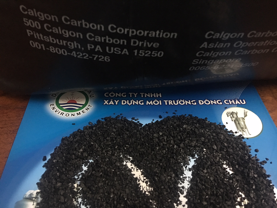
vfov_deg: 48.2
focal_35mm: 29
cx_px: 138
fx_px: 232
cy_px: 104
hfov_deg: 61.7
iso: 125
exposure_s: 1/8
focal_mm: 4.15
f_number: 2.2
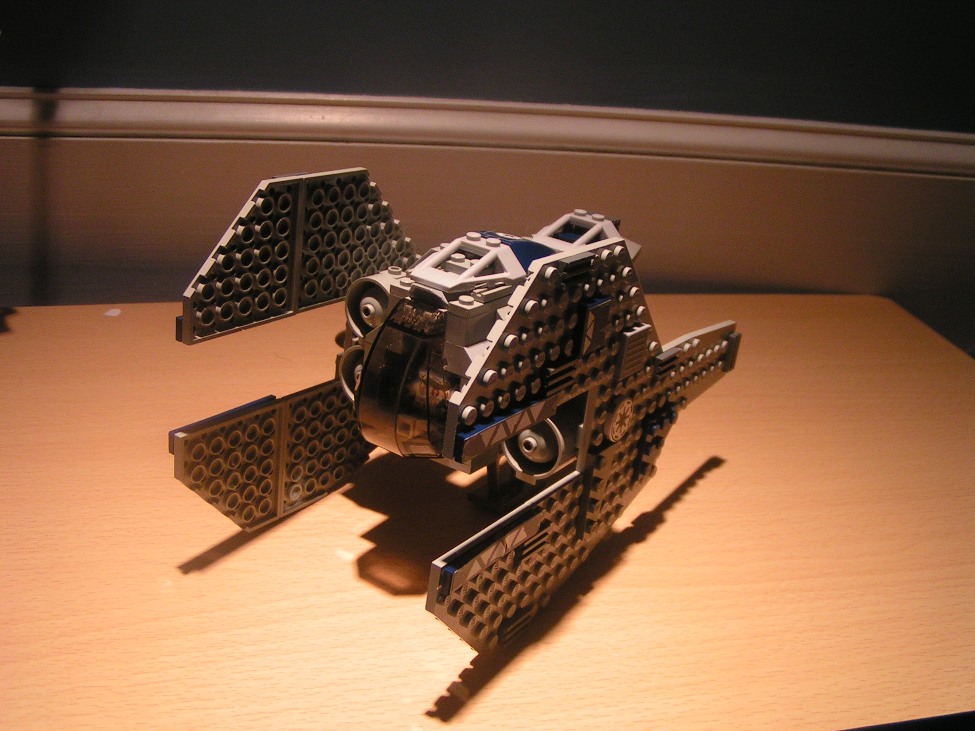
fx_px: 1070
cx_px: 488
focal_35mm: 38
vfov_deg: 37.7
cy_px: 366
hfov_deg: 49.0
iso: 100
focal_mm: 5.8
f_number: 2.8
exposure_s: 1/40
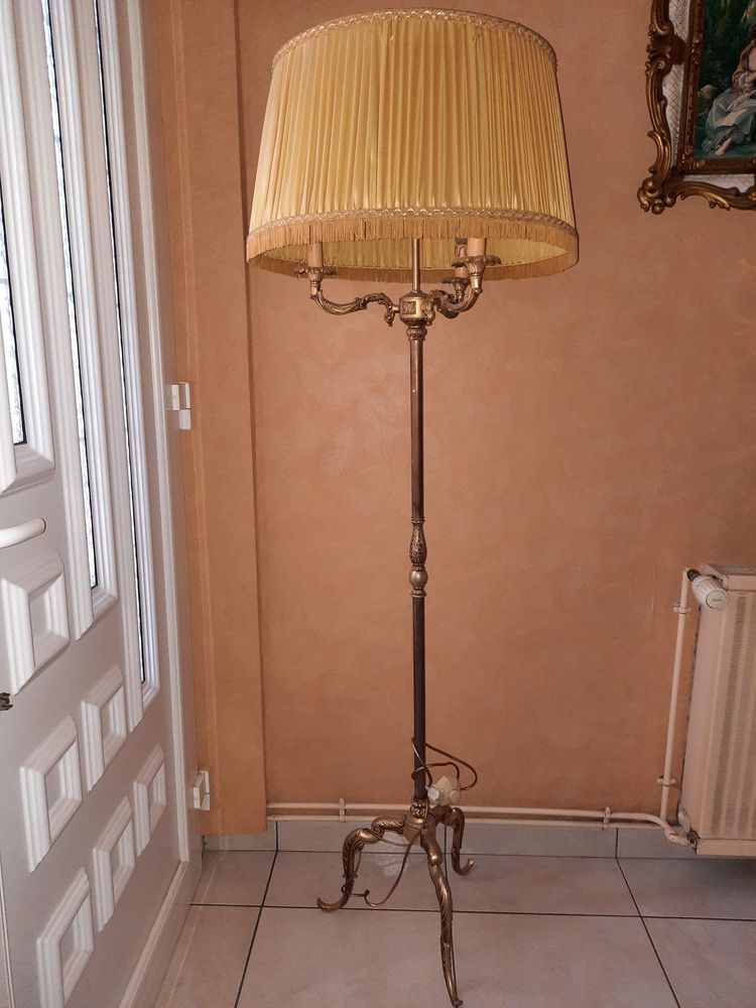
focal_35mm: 25
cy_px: 504
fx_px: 728
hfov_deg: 54.9
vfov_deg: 69.4
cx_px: 378
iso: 320
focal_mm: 4.6
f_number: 2
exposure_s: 1/33
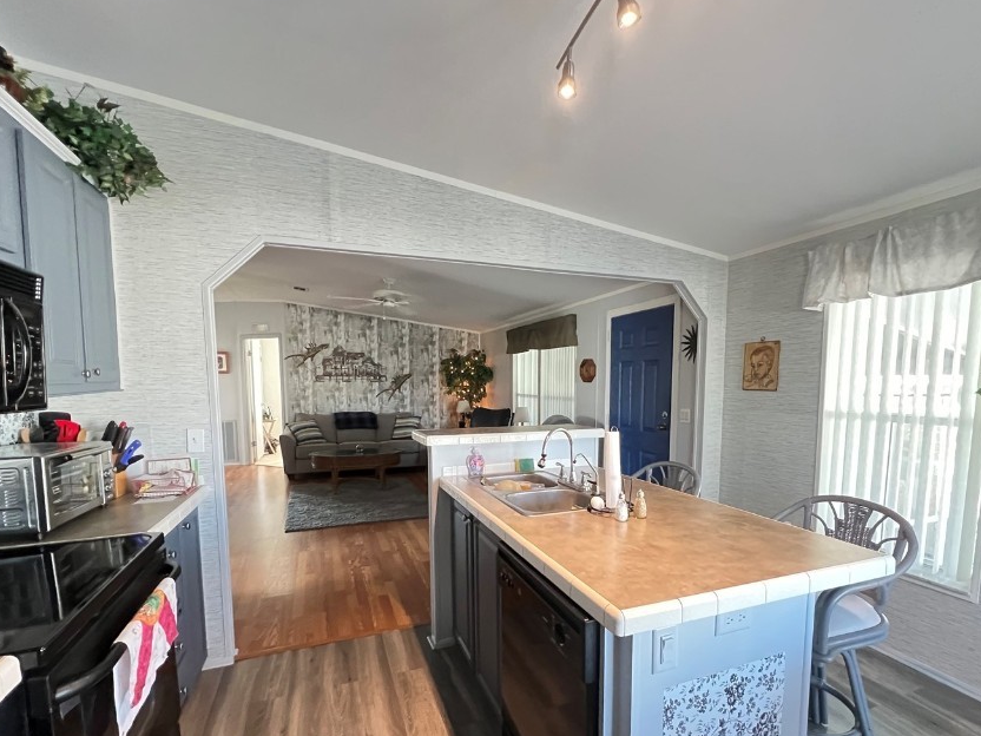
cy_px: 428
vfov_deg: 77.5
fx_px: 453
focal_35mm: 16
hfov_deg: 94.4
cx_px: 515
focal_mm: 1.57
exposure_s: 1/60
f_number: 1.8
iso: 1000
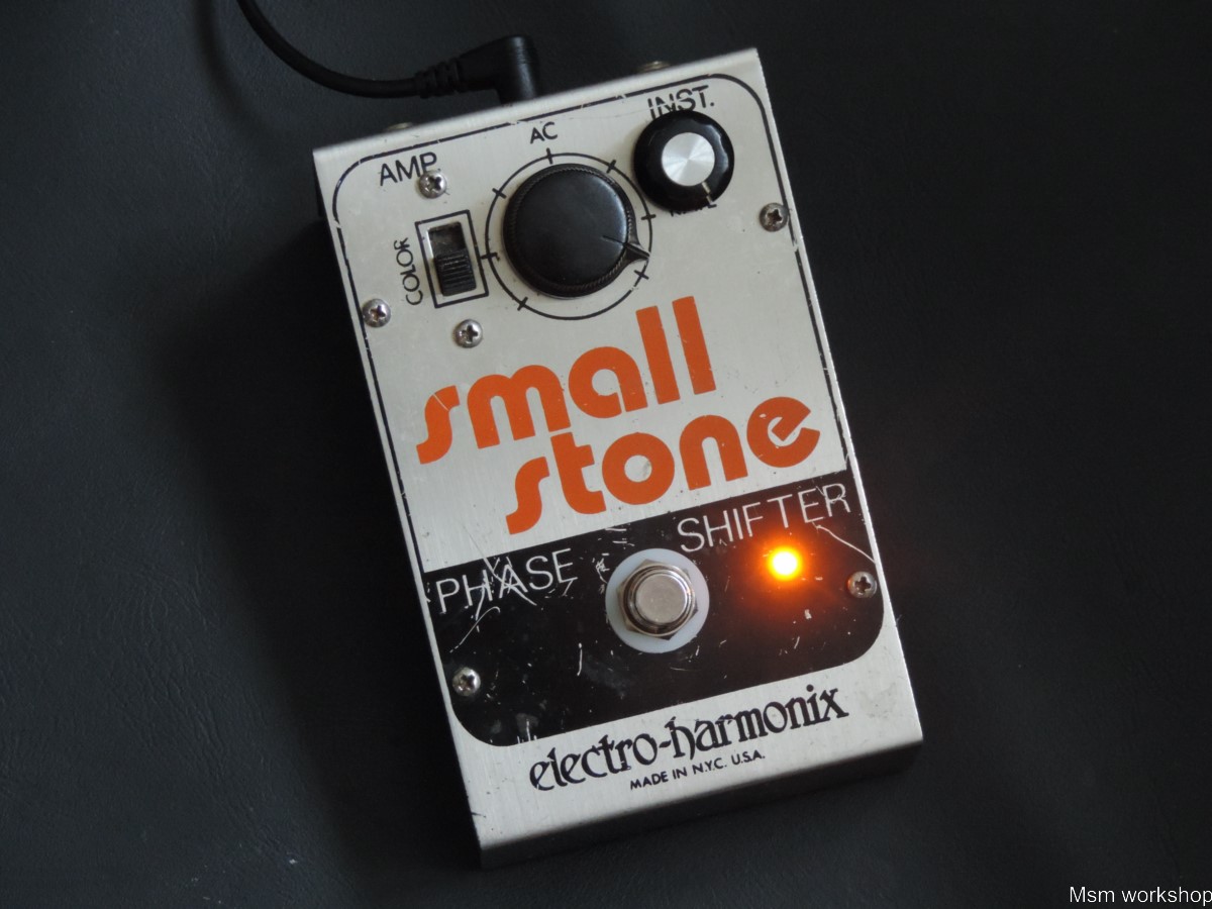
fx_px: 5427
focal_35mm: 155
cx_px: 606
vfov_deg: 9.6
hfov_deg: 12.7
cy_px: 454
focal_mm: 27.6
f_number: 4.4
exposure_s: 1/15
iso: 800
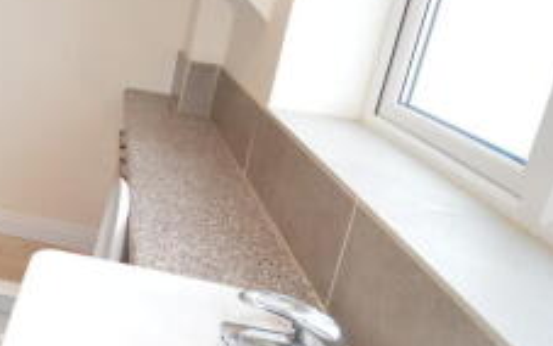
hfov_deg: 47.4
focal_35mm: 32
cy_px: 77
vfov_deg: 38.2
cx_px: -22
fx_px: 482
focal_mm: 10
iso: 400
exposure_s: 1/80
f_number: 4.5
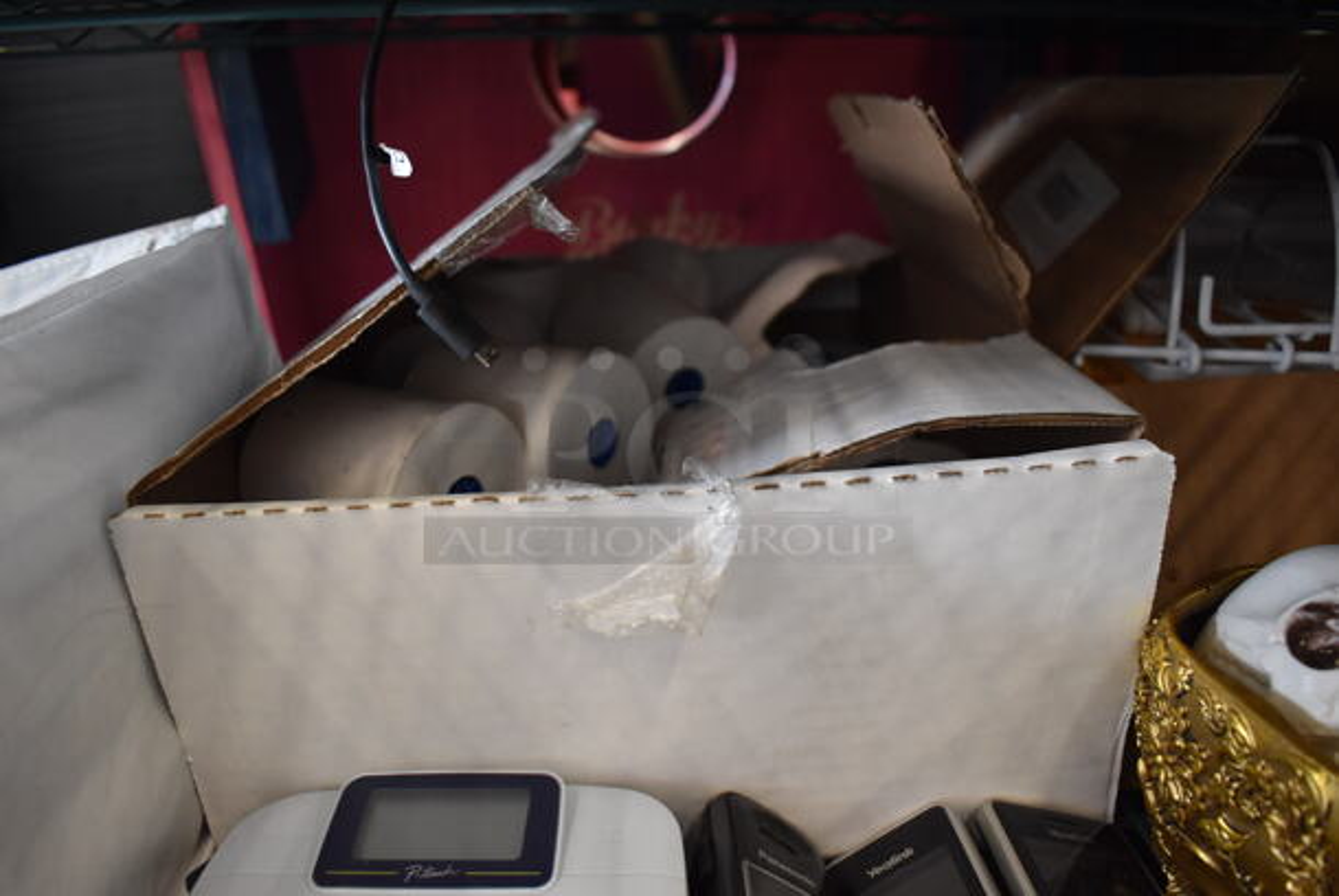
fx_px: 1005
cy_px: 448
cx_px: 670
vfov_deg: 48.0
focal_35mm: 27
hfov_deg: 67.3
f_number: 3.5
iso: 2000
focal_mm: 18
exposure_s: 1/125
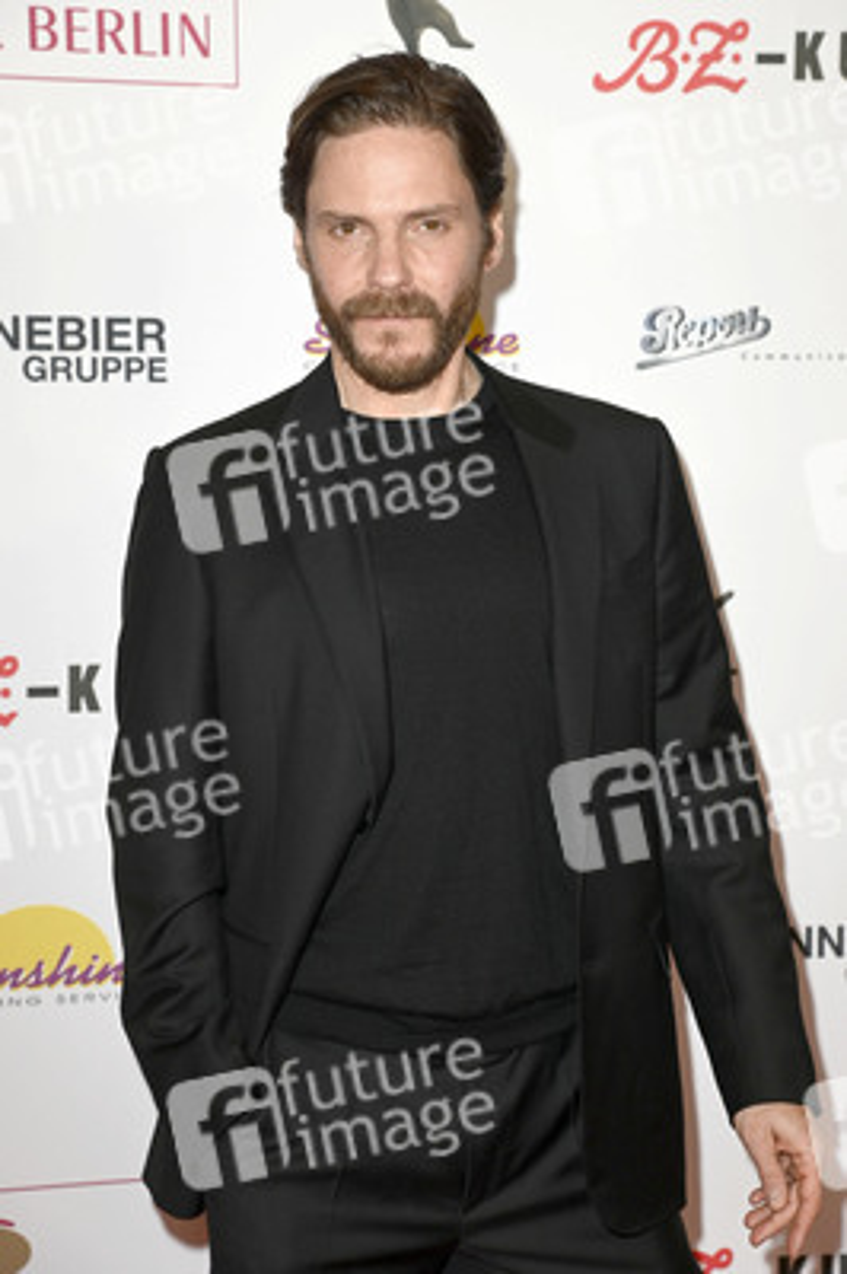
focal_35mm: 86
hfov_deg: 15.9
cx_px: 424
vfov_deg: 23.7
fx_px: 3040
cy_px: 637
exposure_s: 1/250
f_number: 5.6
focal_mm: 86
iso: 640
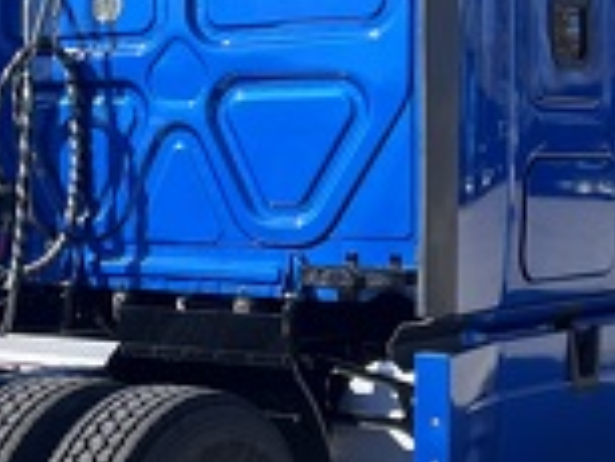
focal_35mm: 102
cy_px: 165
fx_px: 1814
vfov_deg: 14.5
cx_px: -12
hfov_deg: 18.7
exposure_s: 1/2513
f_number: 1.5
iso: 50
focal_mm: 5.7
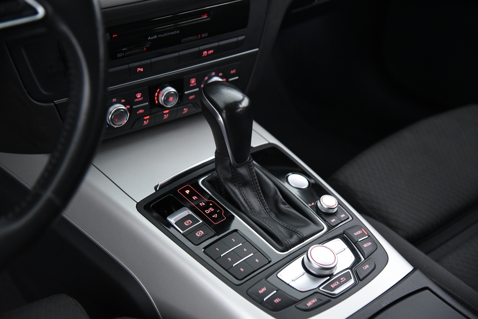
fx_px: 863
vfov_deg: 20.9
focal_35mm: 65
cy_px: 160
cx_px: 239
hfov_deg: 30.9
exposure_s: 1/20
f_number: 4
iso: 4000
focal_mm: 65
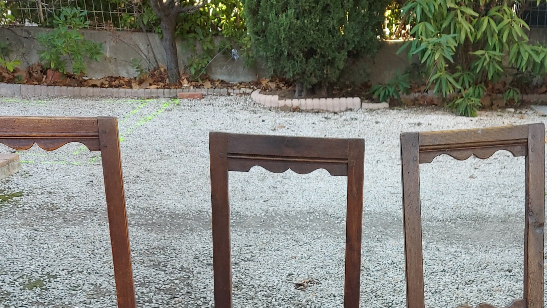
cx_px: 385
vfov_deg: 21.4
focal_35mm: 52
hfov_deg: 39.2
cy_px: 371
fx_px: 754
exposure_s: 1/60
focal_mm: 5.23
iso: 32
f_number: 1.8
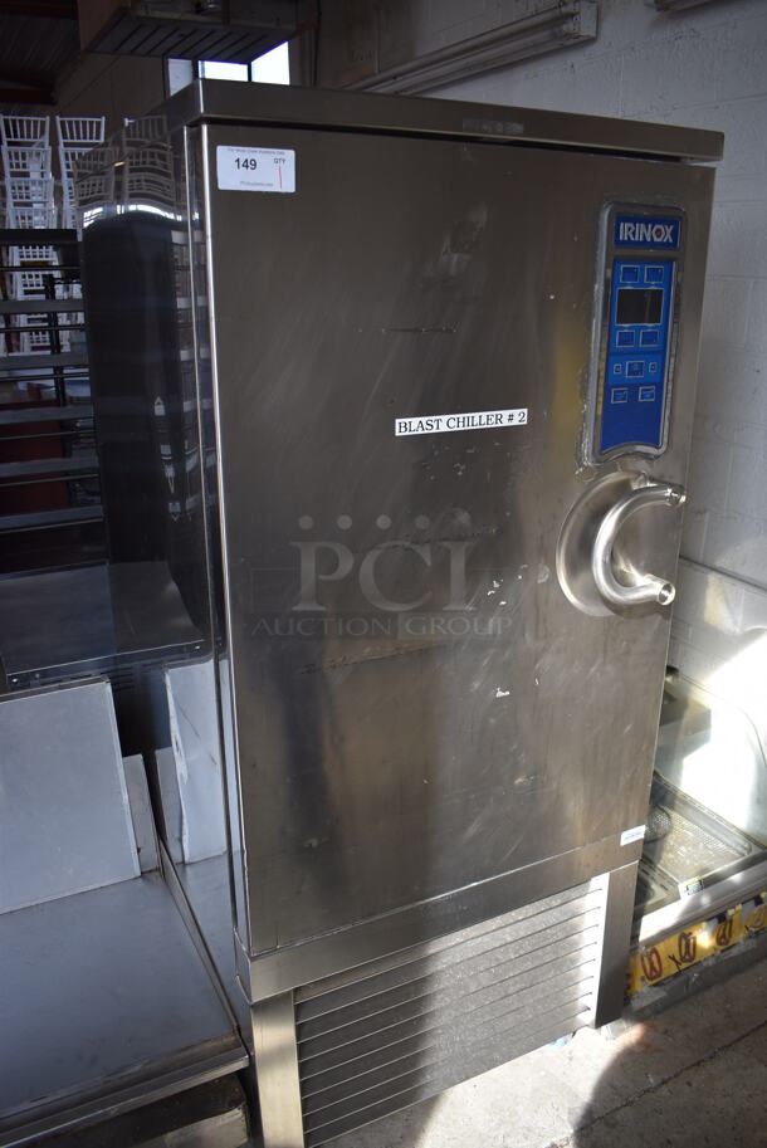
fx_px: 862
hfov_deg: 48.0
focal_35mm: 27
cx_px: 384
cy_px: 574
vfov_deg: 67.3
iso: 400
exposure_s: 1/250
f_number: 3.5
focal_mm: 18
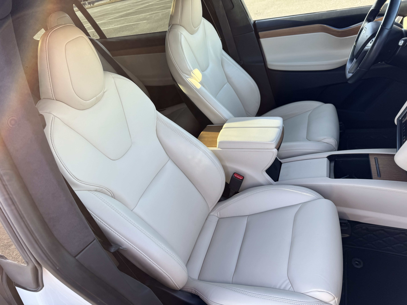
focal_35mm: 24
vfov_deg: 56.8
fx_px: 282
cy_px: 152
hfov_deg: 71.6
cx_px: 204
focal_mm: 6.76
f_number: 1.78
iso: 80
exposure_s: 1/297
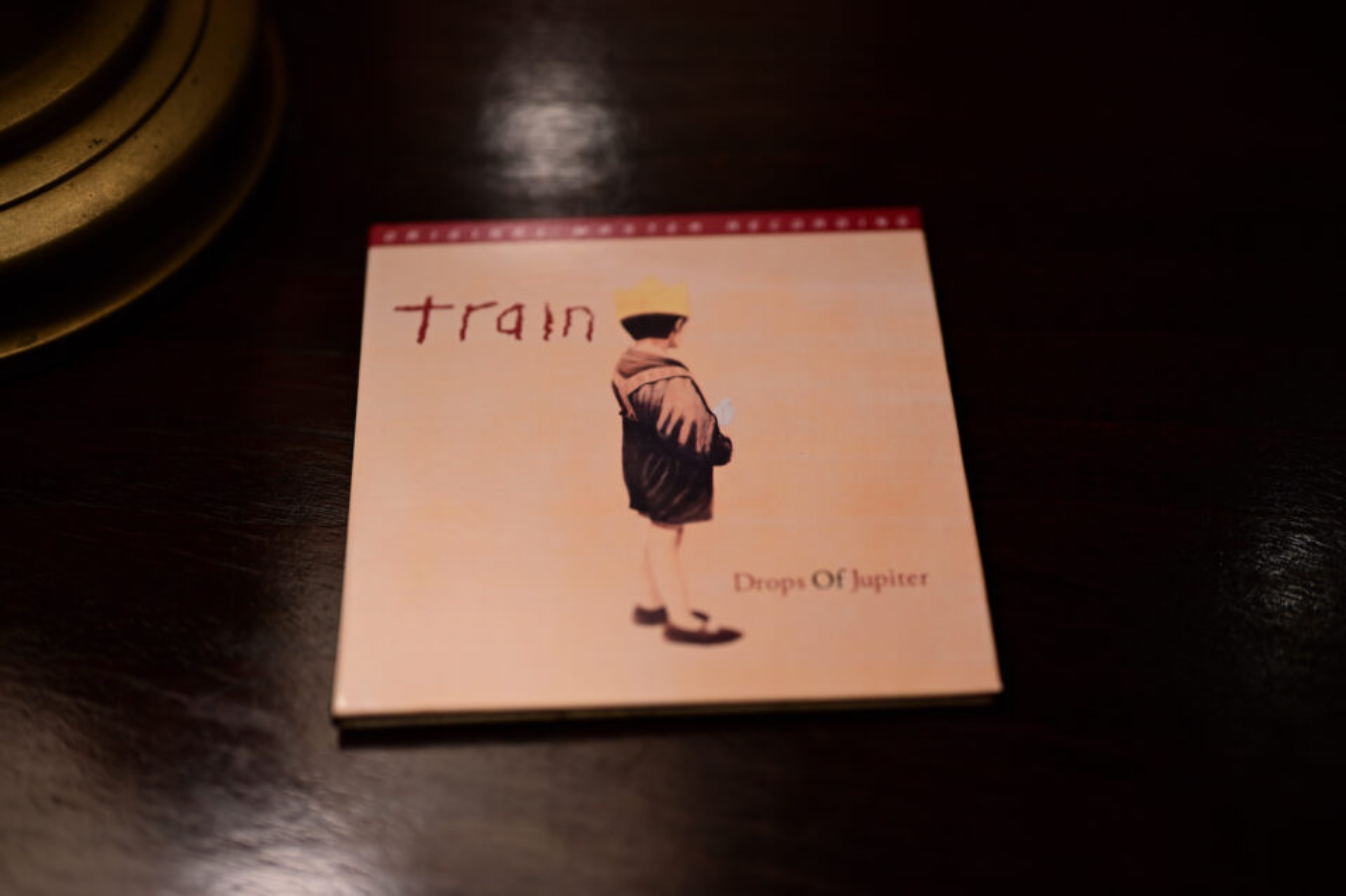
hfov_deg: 39.6
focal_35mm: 50
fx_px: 1868
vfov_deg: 27.0
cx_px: 673
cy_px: 448
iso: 100
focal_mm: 50
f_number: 1.8
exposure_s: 1/100
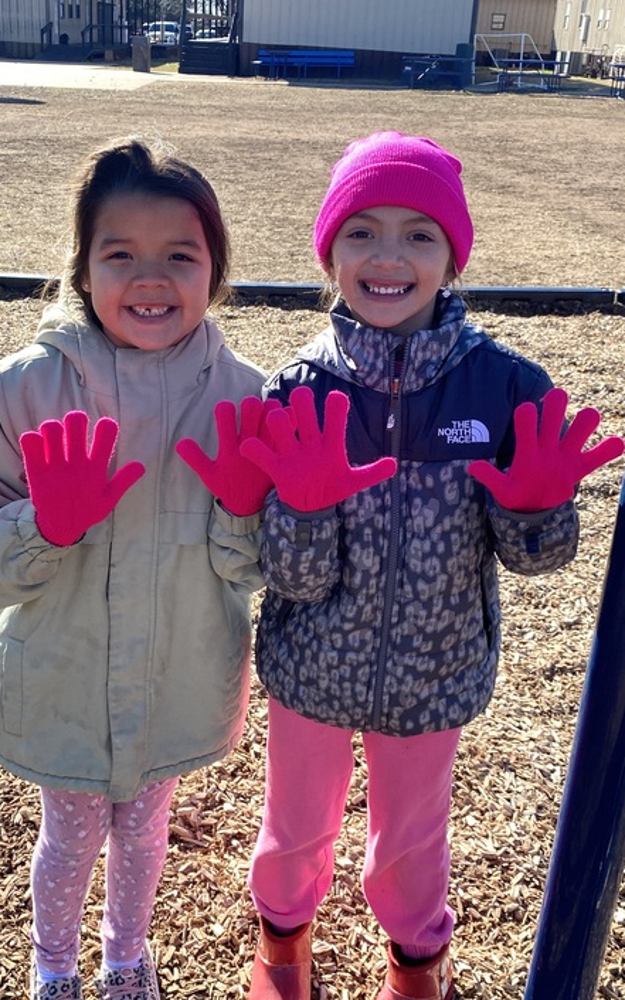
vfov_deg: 49.3
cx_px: 265
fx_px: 1091
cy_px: 506
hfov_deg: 31.9
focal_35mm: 40
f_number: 1.8
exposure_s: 1/1346
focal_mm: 4.25
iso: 32
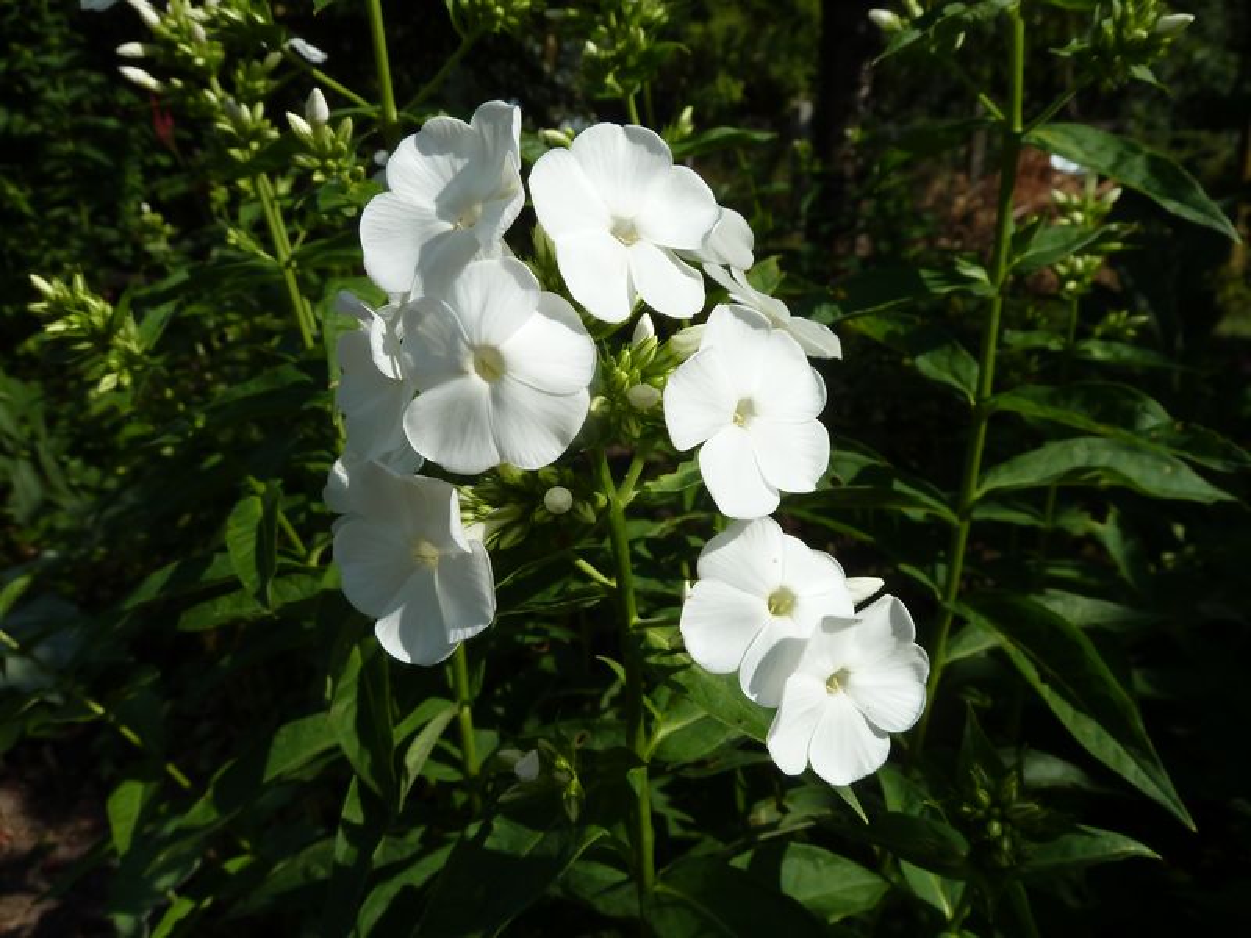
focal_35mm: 29
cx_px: 626
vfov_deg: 48.2
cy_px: 469
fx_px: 1048
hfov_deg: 61.7
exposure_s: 1/500
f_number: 5.6
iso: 80
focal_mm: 4.7
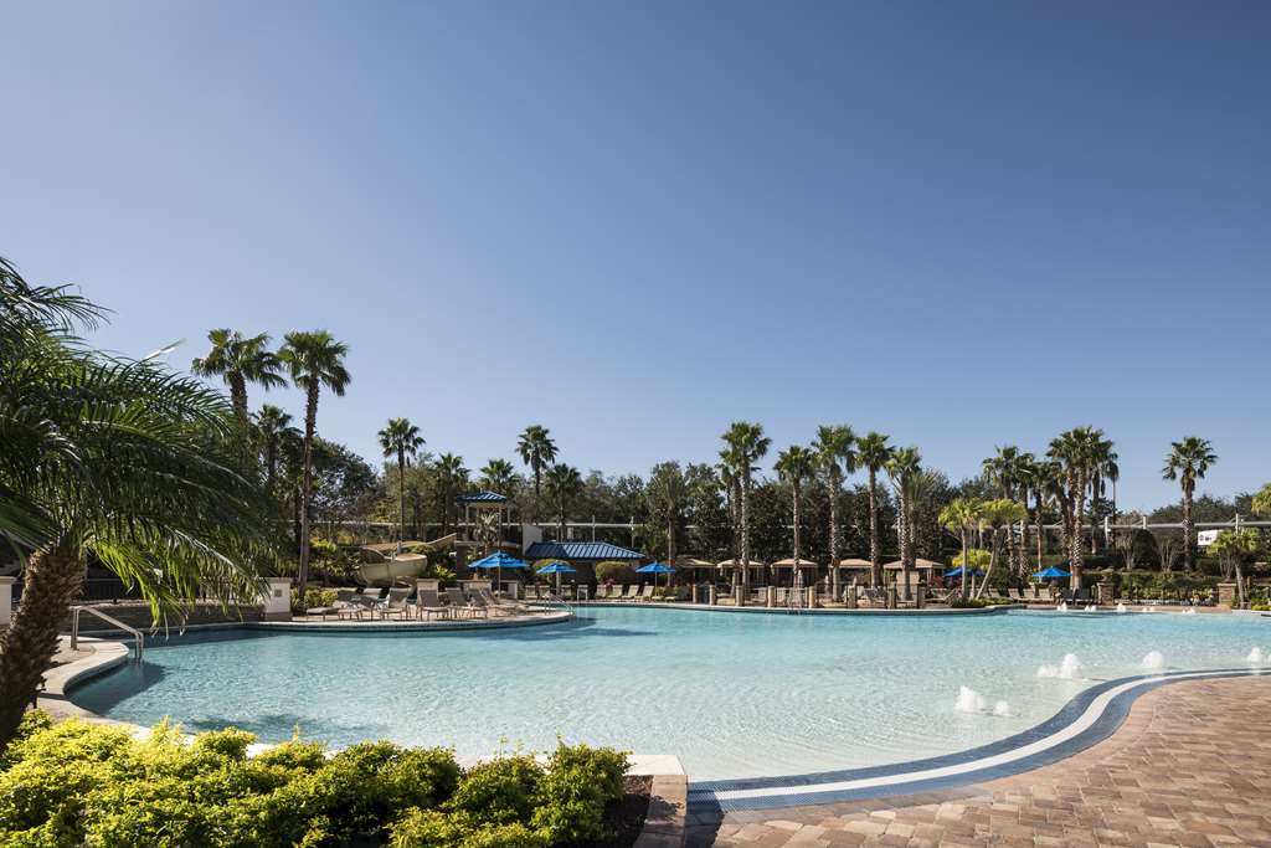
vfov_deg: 70.5
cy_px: 424
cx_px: 636
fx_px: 600
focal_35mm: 17
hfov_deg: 93.3
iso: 100
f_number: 11
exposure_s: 1/160
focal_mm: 17
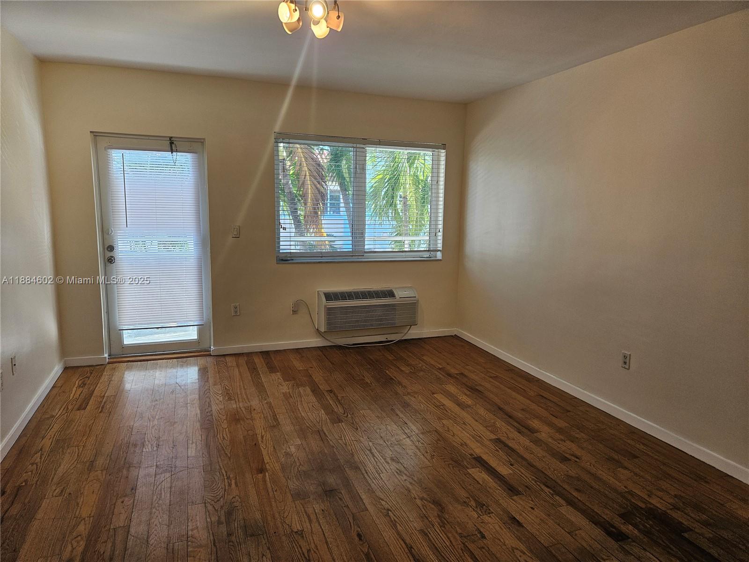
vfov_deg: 58.9
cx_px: 374
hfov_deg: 73.9
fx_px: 498
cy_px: 281
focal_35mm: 23
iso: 80
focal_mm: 5.4
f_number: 1.8
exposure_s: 1/120
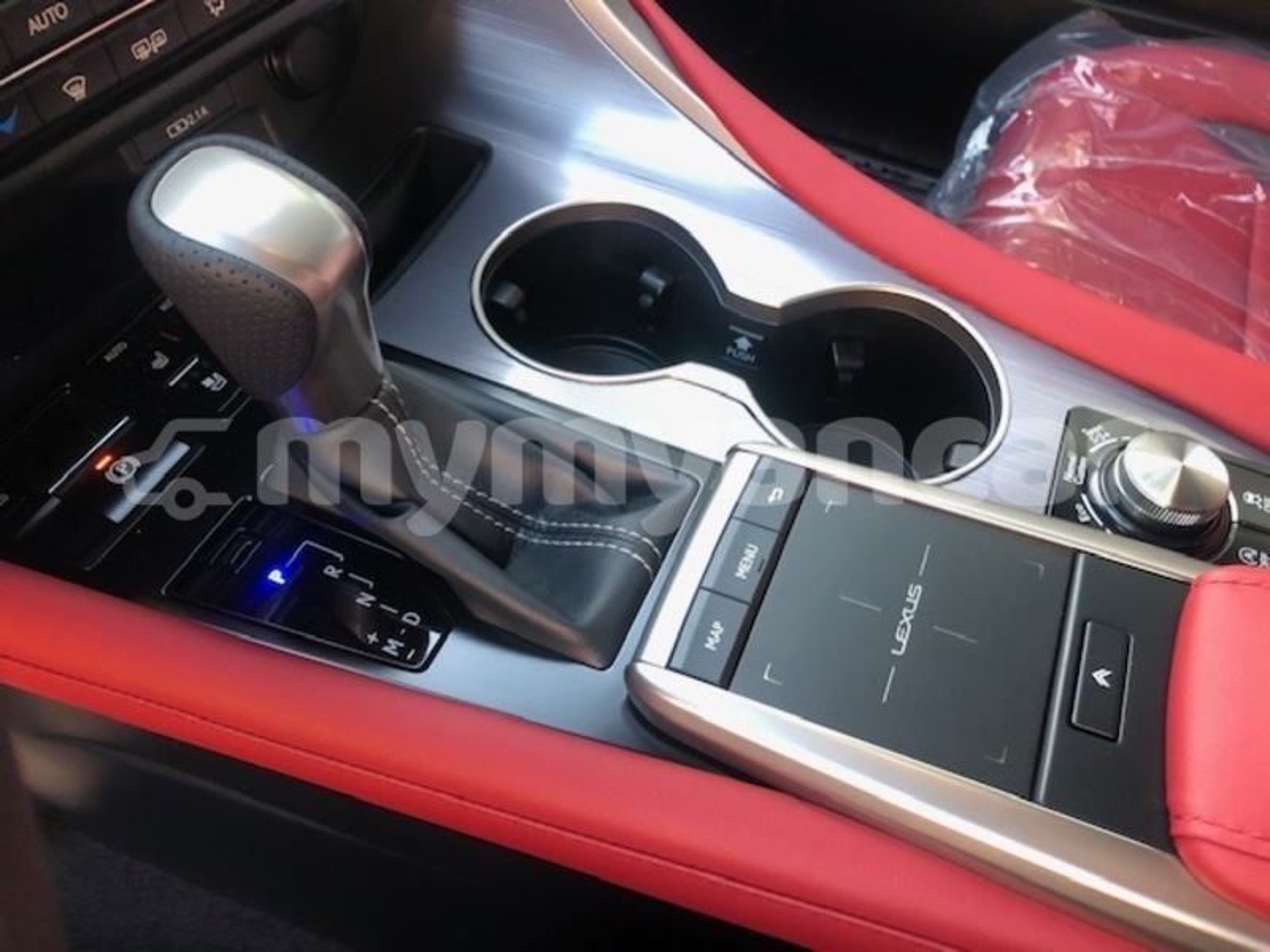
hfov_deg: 63.4
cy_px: 476
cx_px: 635
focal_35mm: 28
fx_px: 1027
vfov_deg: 49.7
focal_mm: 3.99
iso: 50
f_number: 1.8
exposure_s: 1/15
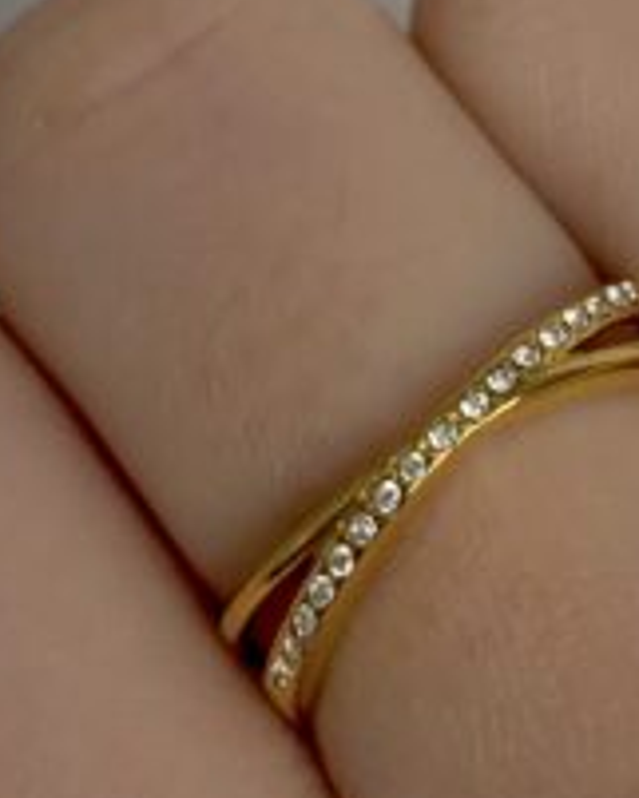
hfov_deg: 15.8
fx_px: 2291
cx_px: 445
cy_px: 32
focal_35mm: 97
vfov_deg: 19.3
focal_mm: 4.25
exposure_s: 1/60
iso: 160
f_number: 1.8
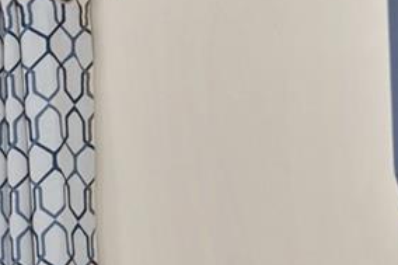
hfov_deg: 10.0
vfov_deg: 12.7
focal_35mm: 101
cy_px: 420
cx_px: -950
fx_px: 1116
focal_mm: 14
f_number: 8
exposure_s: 1/2
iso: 200
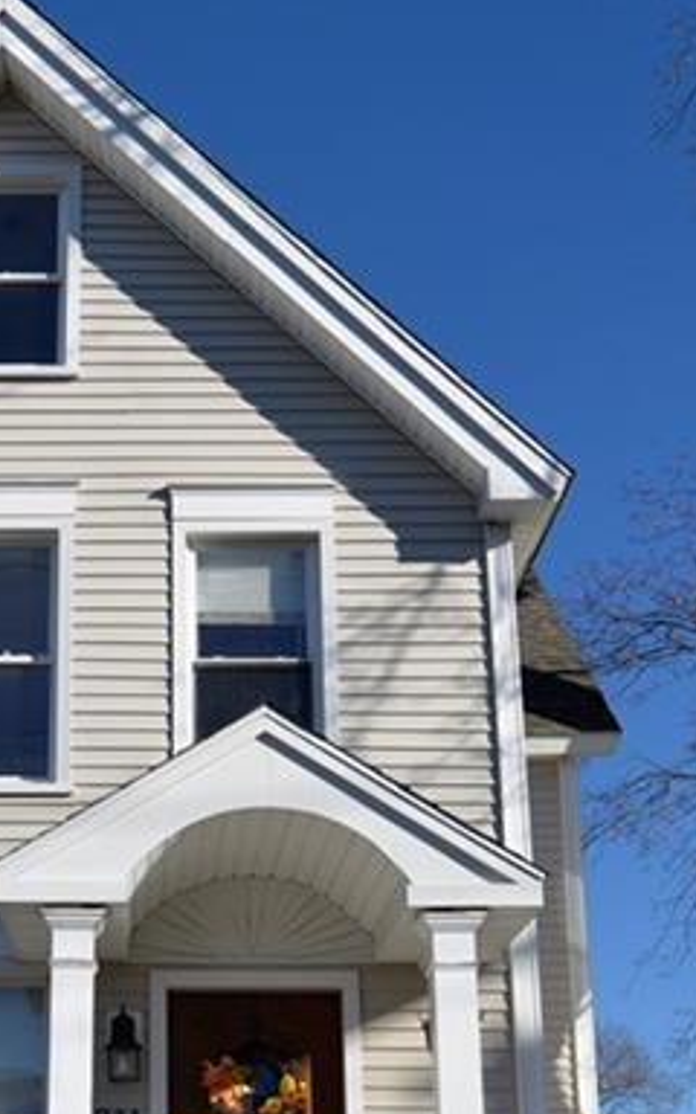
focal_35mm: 57
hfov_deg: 22.4
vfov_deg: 34.6
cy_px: 888
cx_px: 116
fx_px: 1730
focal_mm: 21
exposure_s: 1/800
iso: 100
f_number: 5.6
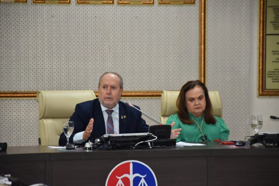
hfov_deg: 9.8
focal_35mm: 210
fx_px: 1628
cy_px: 93
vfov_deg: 6.5
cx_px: 140
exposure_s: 1/60
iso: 800
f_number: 5.6
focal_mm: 140
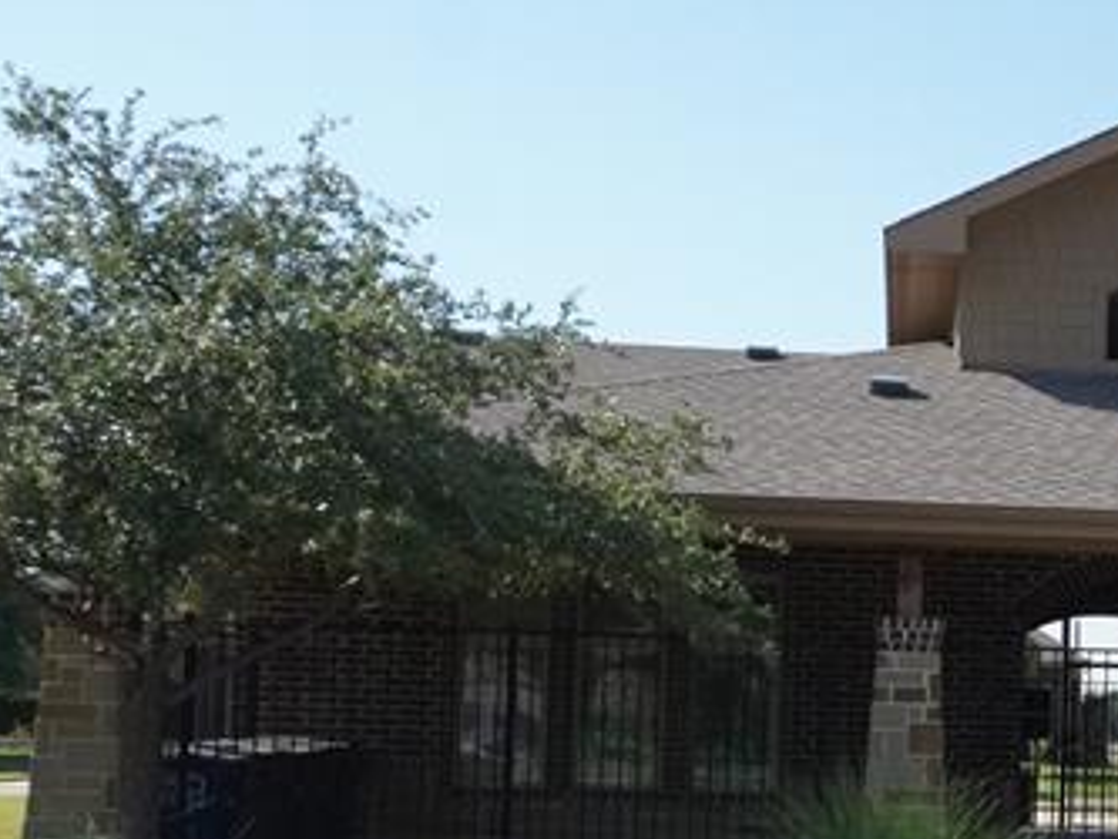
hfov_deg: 24.8
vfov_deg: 20.6
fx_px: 2294
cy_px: 641
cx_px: 1330
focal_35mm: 71
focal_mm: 16
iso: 2000
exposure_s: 1/2500
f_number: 9
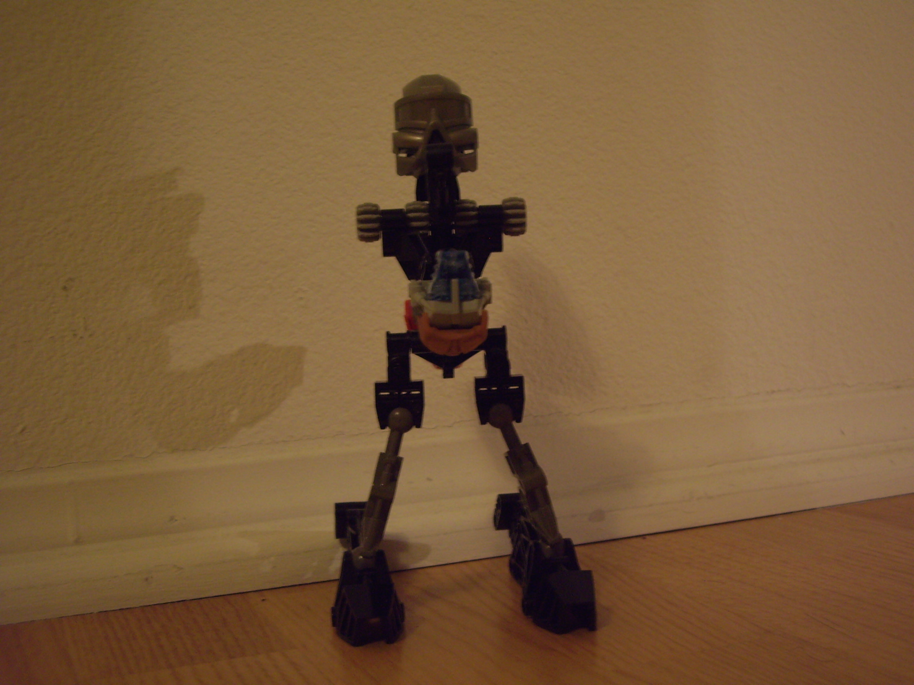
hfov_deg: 40.4
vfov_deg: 30.9
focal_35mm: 47
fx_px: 1241
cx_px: 457
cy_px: 342
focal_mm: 7.6
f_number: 3
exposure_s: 1/4
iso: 200
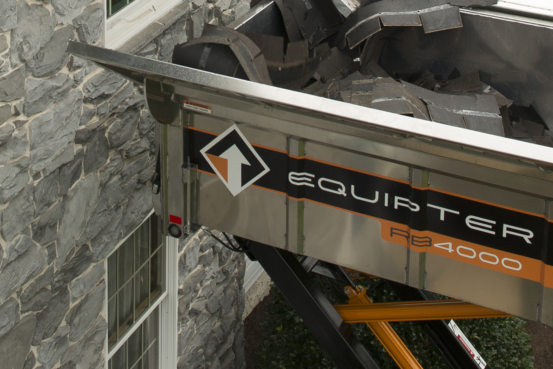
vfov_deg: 14.1
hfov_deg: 22.3
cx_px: 178
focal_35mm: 91
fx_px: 1398
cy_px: -171
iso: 400
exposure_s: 1/400
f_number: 6.3
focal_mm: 29
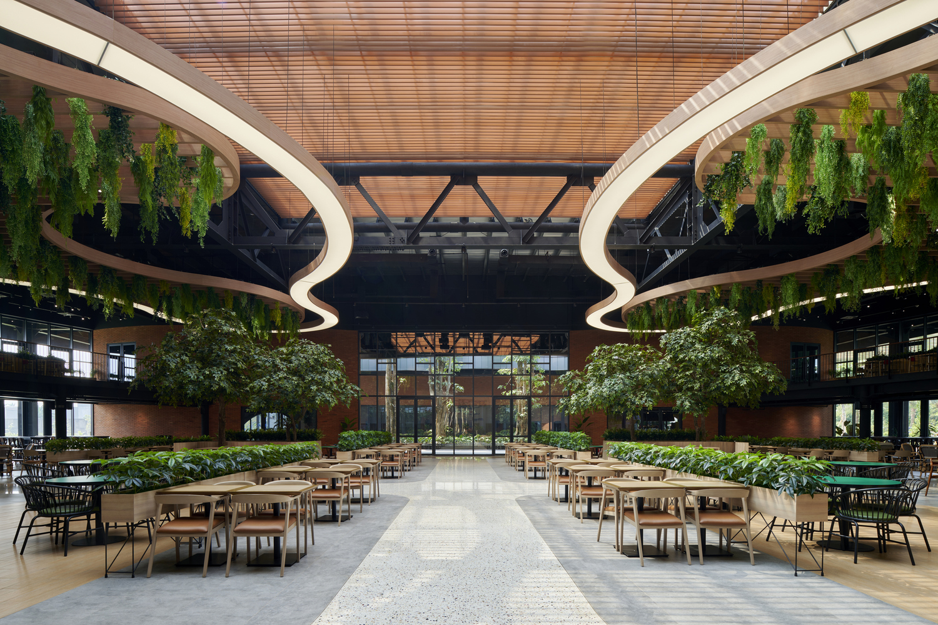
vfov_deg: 64.6
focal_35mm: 19
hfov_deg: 86.9
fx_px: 495
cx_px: 469
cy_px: 312
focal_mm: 19
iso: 125
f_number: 9
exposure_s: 1/4
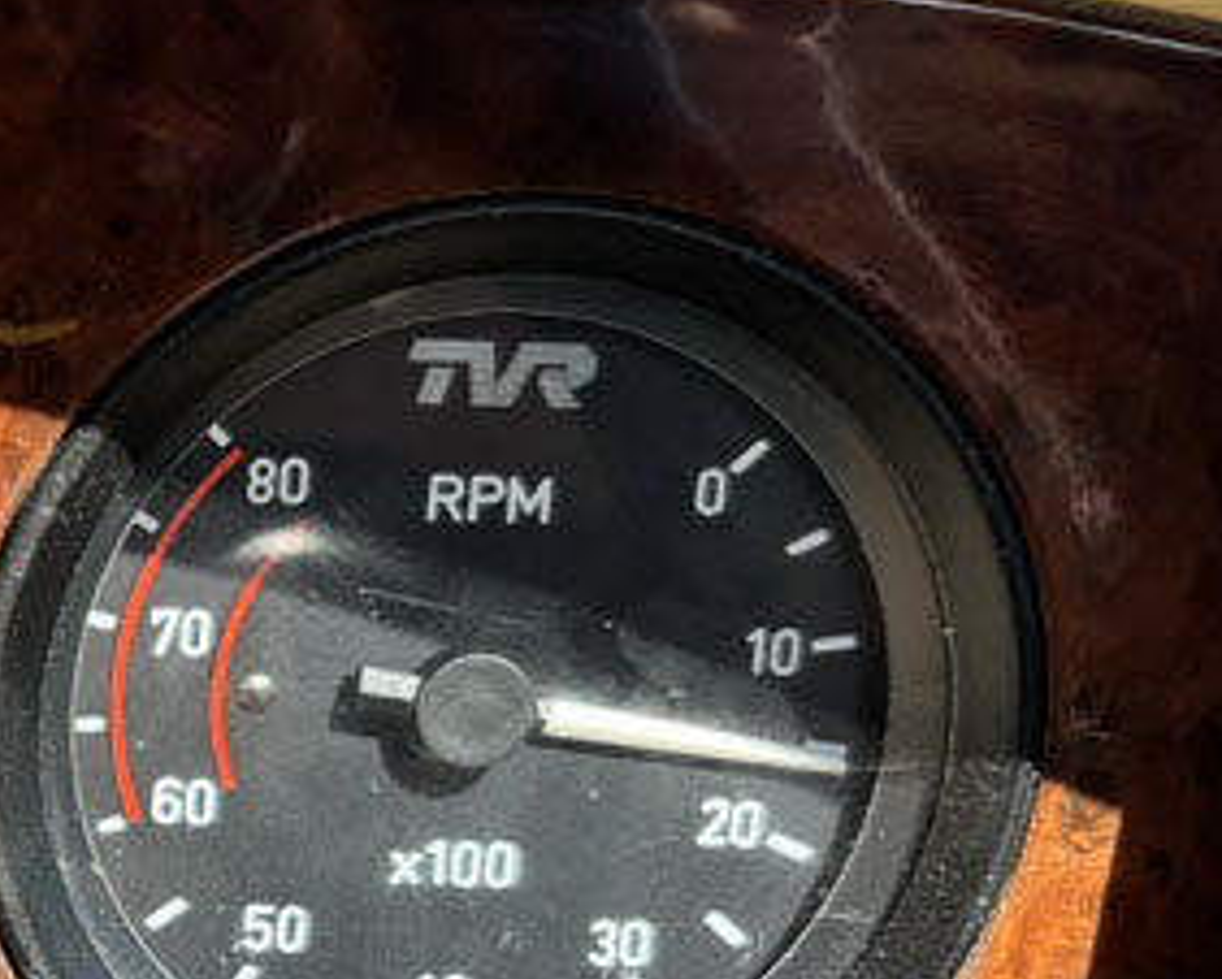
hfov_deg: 18.6
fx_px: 3330
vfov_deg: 16.6
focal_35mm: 92
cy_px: 775
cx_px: -568
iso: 50
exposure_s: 1/887
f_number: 1.6
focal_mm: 5.96
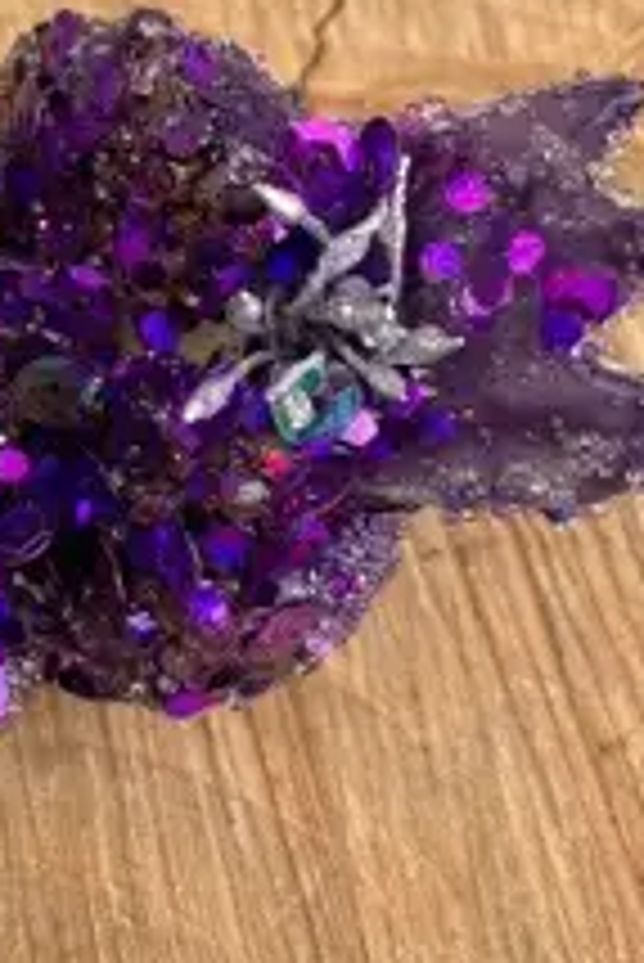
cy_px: 340
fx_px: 1554
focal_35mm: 58
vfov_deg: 34.2
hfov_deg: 22.5
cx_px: 5
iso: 80
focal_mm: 3.99
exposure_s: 1/115
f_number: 1.8
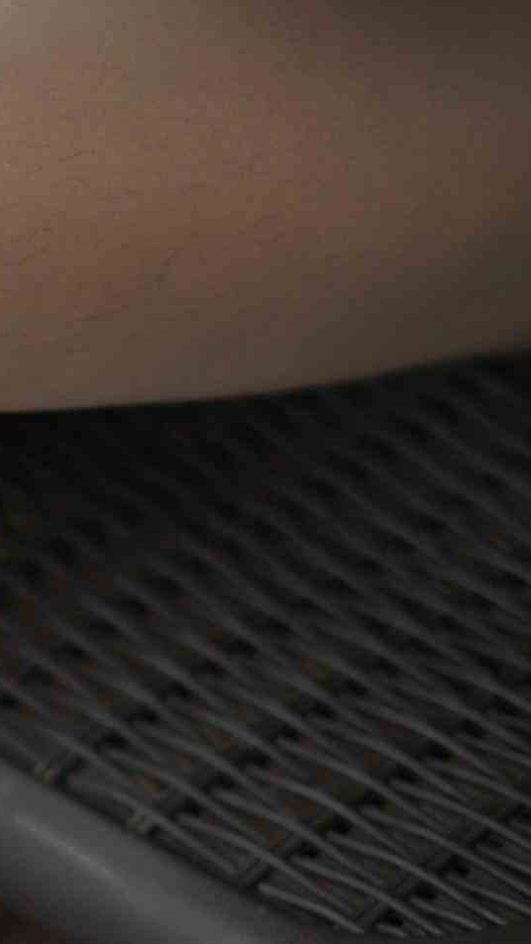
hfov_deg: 5.1
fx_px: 5783
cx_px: -727
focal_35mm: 231
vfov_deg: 9.3
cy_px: 368
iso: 200
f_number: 1.8
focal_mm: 50
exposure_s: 1/4000
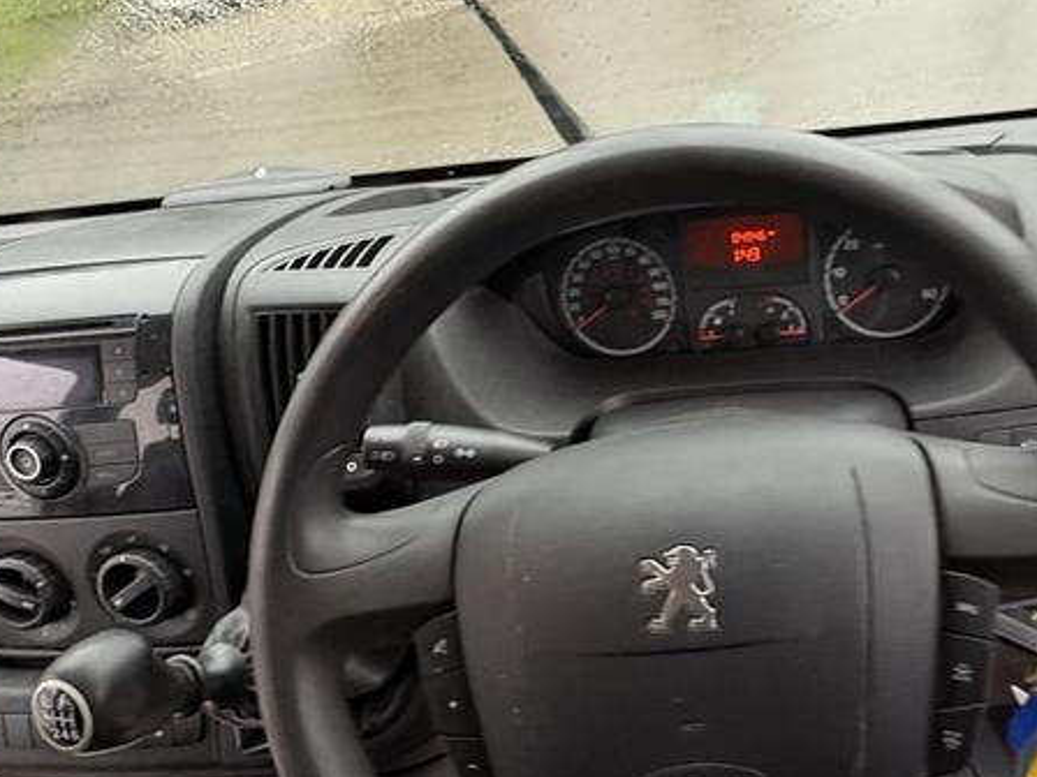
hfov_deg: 60.8
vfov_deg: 49.7
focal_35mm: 28
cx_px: 743
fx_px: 839
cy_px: 400
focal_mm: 2.22
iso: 400
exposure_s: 1/60
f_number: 2.2
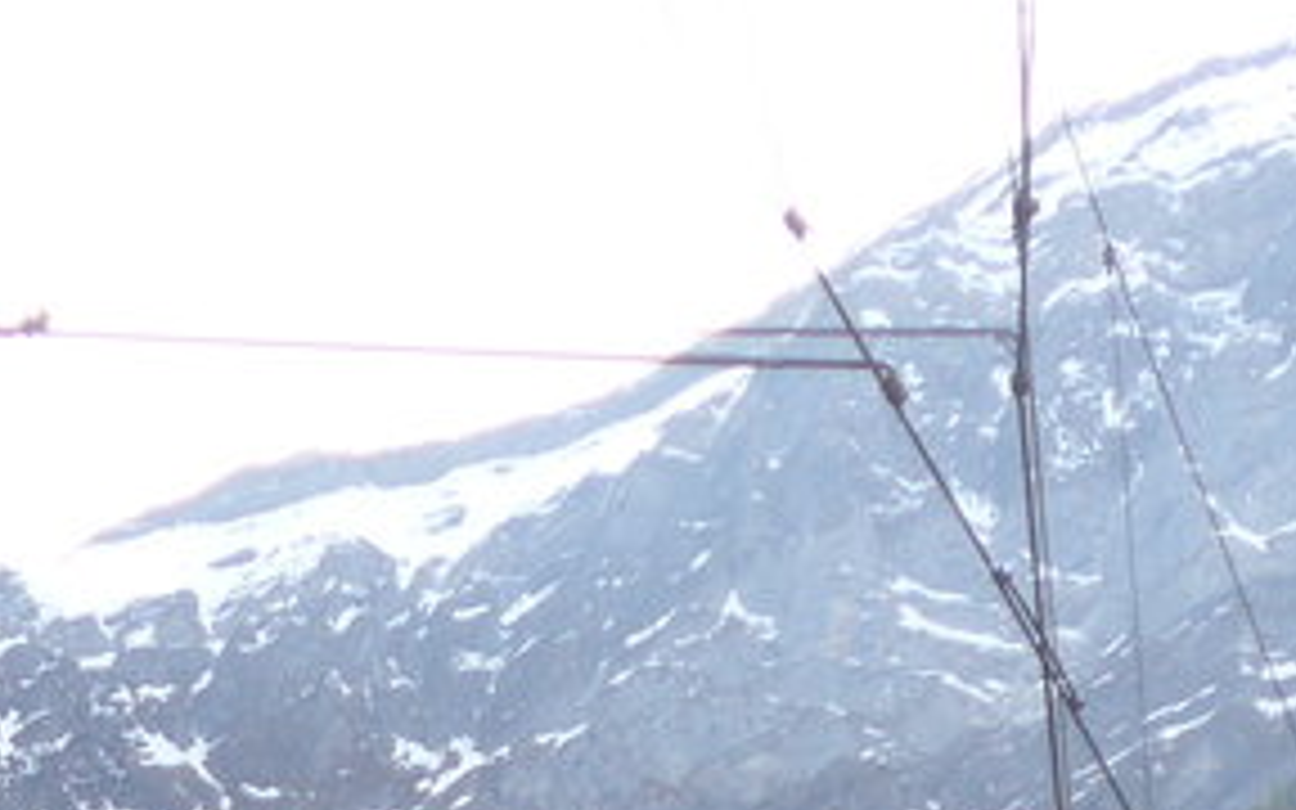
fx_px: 7170
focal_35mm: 203
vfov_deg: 6.3
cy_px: 1714
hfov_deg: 10.2
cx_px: -81
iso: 80
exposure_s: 1/200
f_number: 3
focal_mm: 9.5
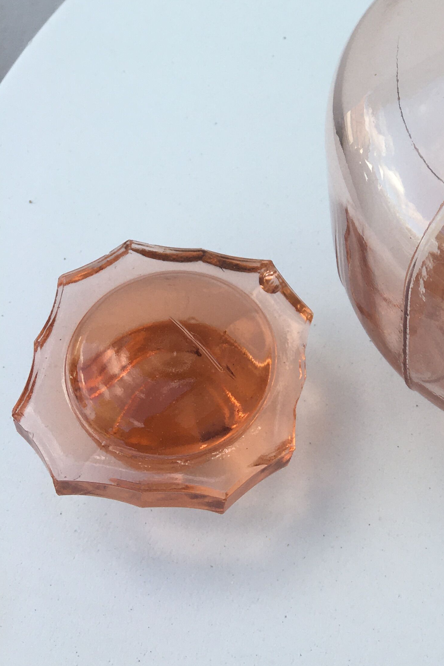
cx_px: 449
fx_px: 1017
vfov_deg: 35.0
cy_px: 123
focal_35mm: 55
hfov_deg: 23.5
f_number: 2.2
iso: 25
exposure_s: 1/270
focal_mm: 4.15
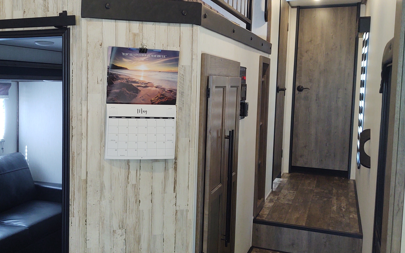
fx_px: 442
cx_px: 133
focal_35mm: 40
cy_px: 115
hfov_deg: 48.4
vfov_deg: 32.0
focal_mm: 4.75
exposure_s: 1/60
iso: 145
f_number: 1.7
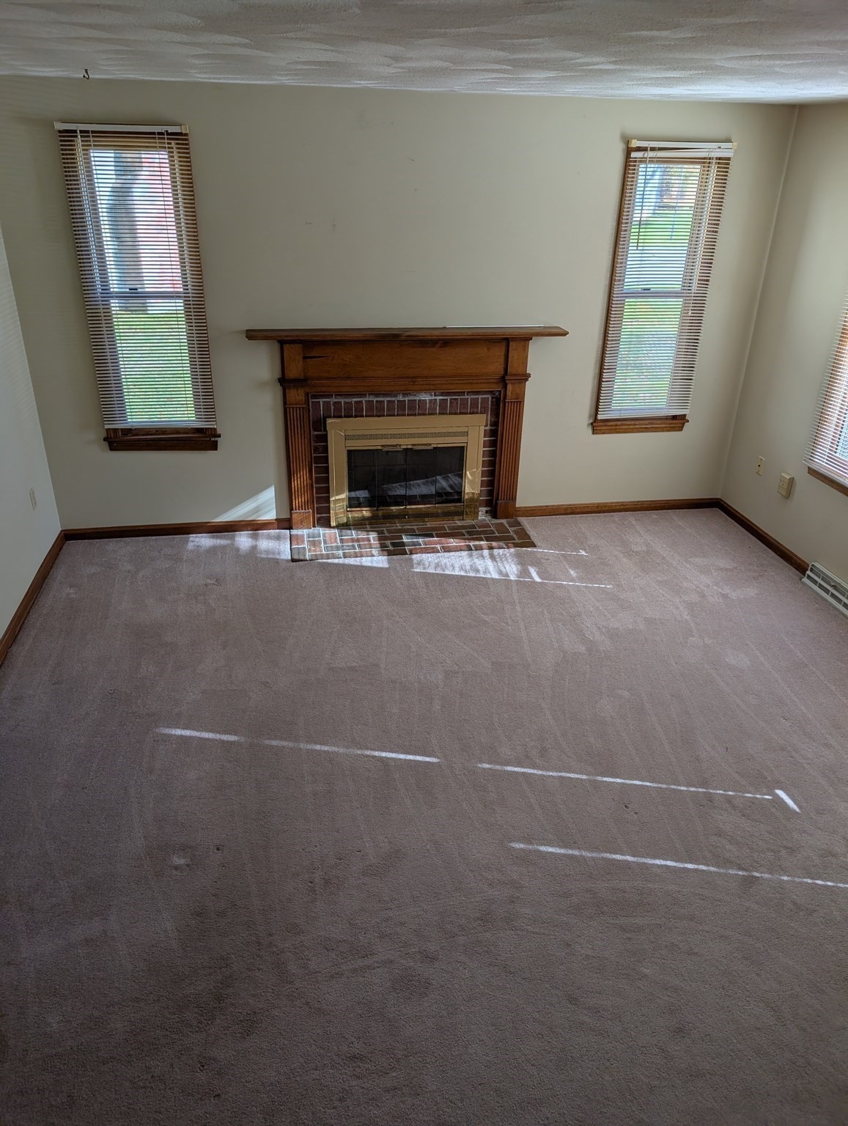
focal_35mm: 24
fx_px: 782
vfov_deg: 71.5
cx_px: 424
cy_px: 563
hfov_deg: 56.9
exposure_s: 1/752
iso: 23
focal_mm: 6.9
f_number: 1.68
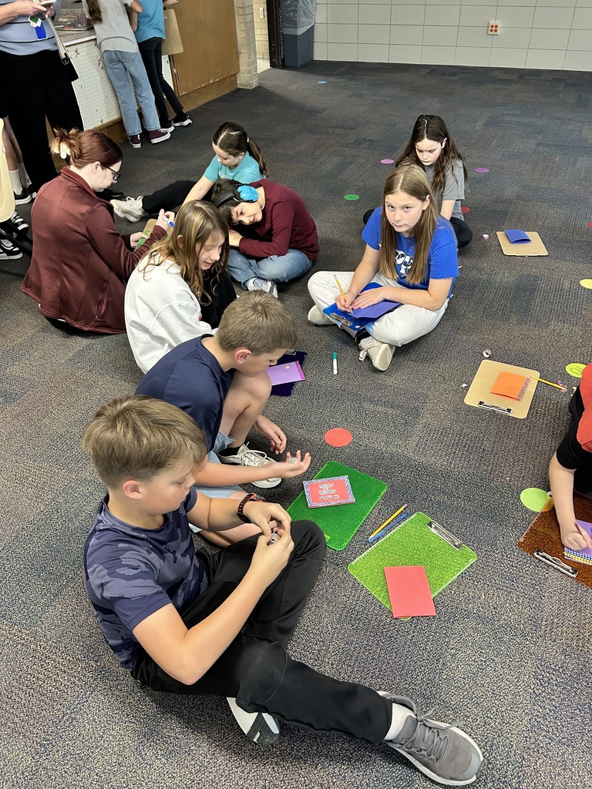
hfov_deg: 53.1
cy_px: 394
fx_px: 593
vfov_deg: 67.3
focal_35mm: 26
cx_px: 296
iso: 200
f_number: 1.5
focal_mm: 5.7
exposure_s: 1/60
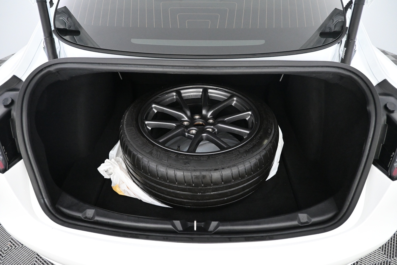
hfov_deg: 73.7
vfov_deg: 53.1
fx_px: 265
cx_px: 198
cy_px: 132
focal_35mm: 24
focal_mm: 16
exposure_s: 1/80
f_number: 3.5
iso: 4000
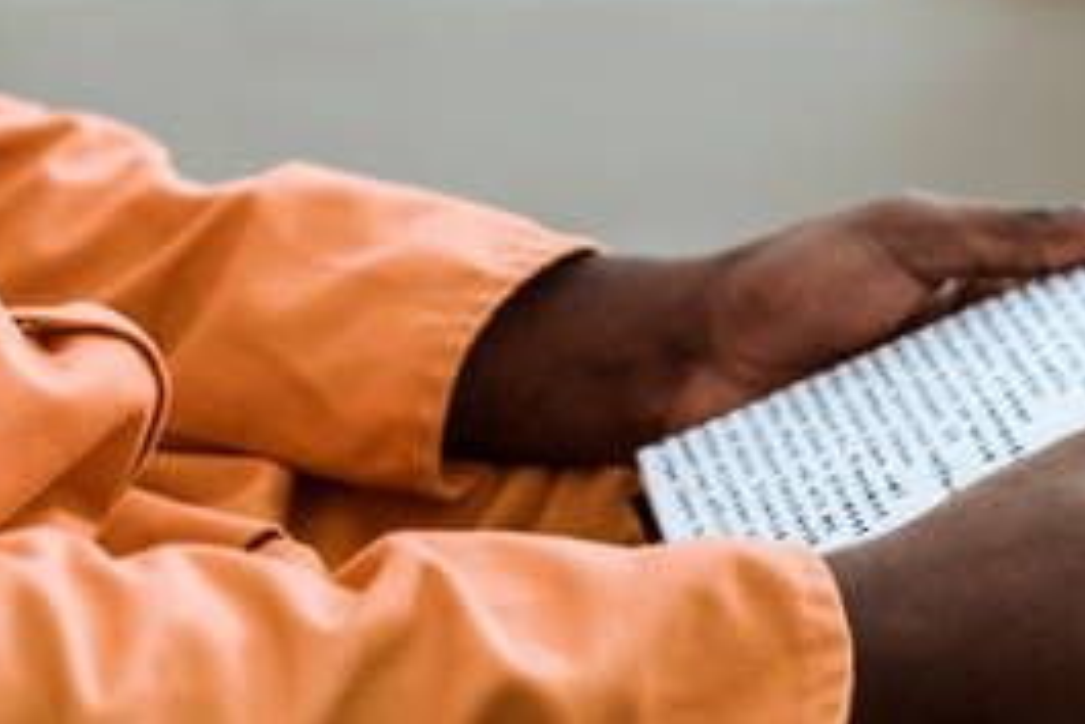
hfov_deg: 13.6
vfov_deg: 8.9
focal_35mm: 151
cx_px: 442
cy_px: -364
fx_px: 4553
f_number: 2.8
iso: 250
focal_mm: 50
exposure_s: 1/200
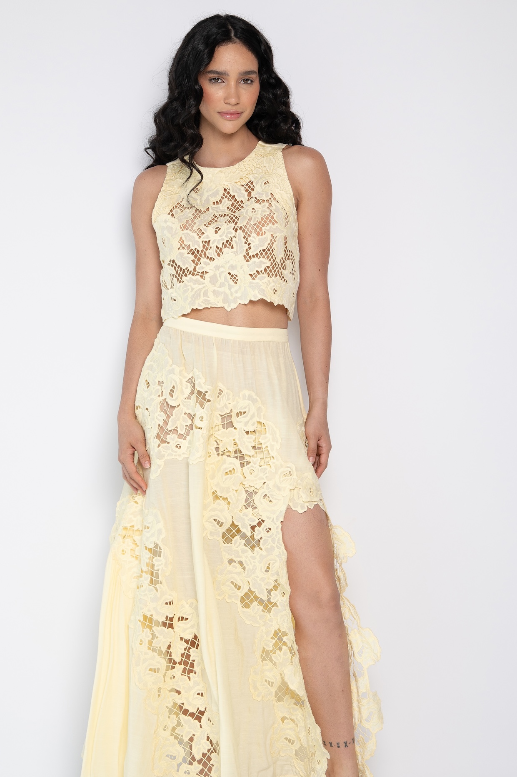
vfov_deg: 34.5
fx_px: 1251
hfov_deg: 23.3
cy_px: 430
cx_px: 236
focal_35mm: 58
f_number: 4.5
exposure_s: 1/125
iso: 200
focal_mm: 48
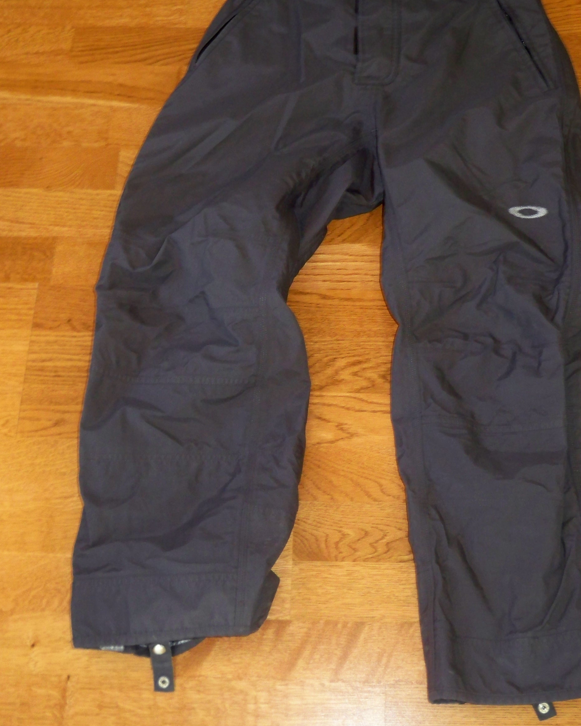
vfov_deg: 35.3
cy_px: 317
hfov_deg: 28.5
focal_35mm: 53
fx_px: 1139
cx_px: 352
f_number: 3.1
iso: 200
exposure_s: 1/30
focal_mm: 6.3
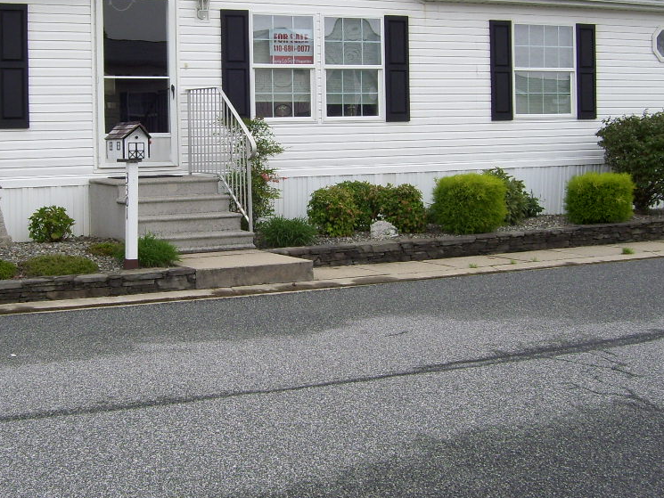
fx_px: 1113
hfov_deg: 33.1
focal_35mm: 58
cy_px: 176
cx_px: 248
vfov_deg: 25.1
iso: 80
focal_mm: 6
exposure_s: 1/400
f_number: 4.8
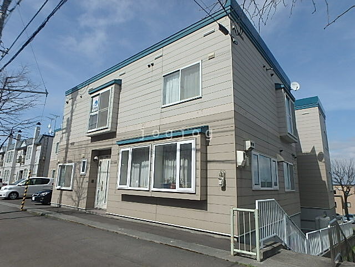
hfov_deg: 79.0
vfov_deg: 63.4
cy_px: 134
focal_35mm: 21
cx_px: 178
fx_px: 215
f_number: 6
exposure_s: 1/800
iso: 125
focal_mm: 3.7
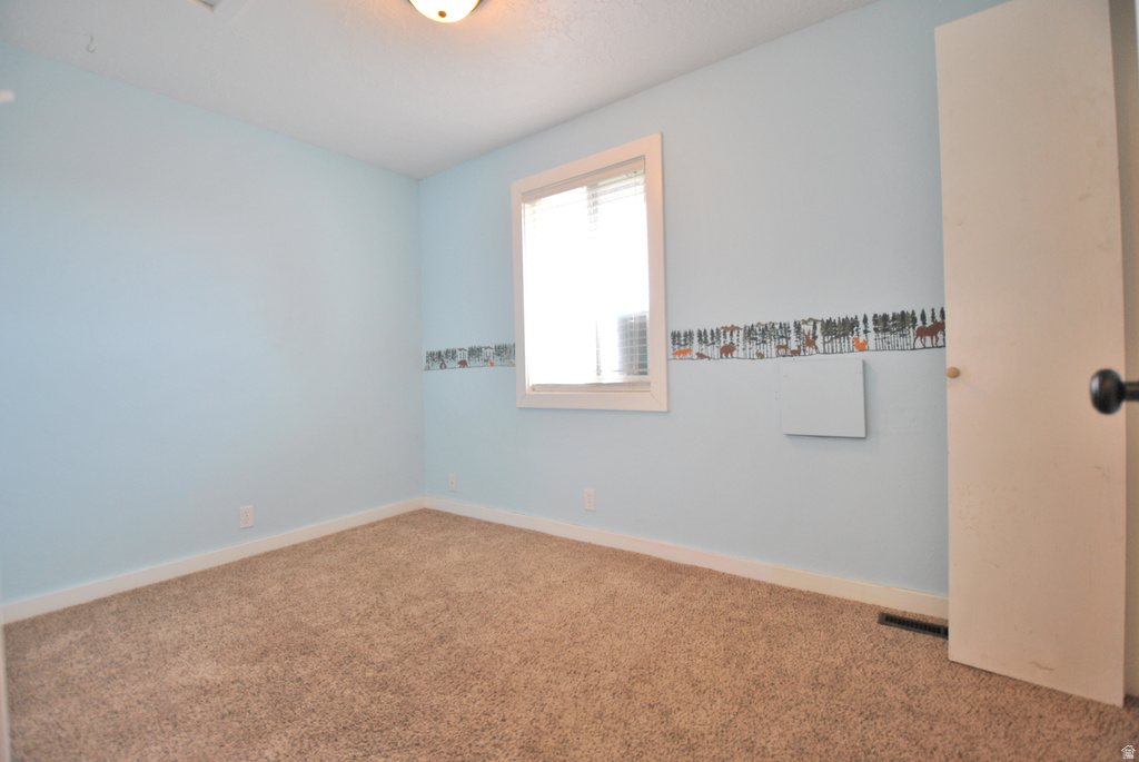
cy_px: 381
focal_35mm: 15
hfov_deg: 100.3
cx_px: 570
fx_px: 475
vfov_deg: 77.5
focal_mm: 10
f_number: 3.5
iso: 250
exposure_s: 1/30
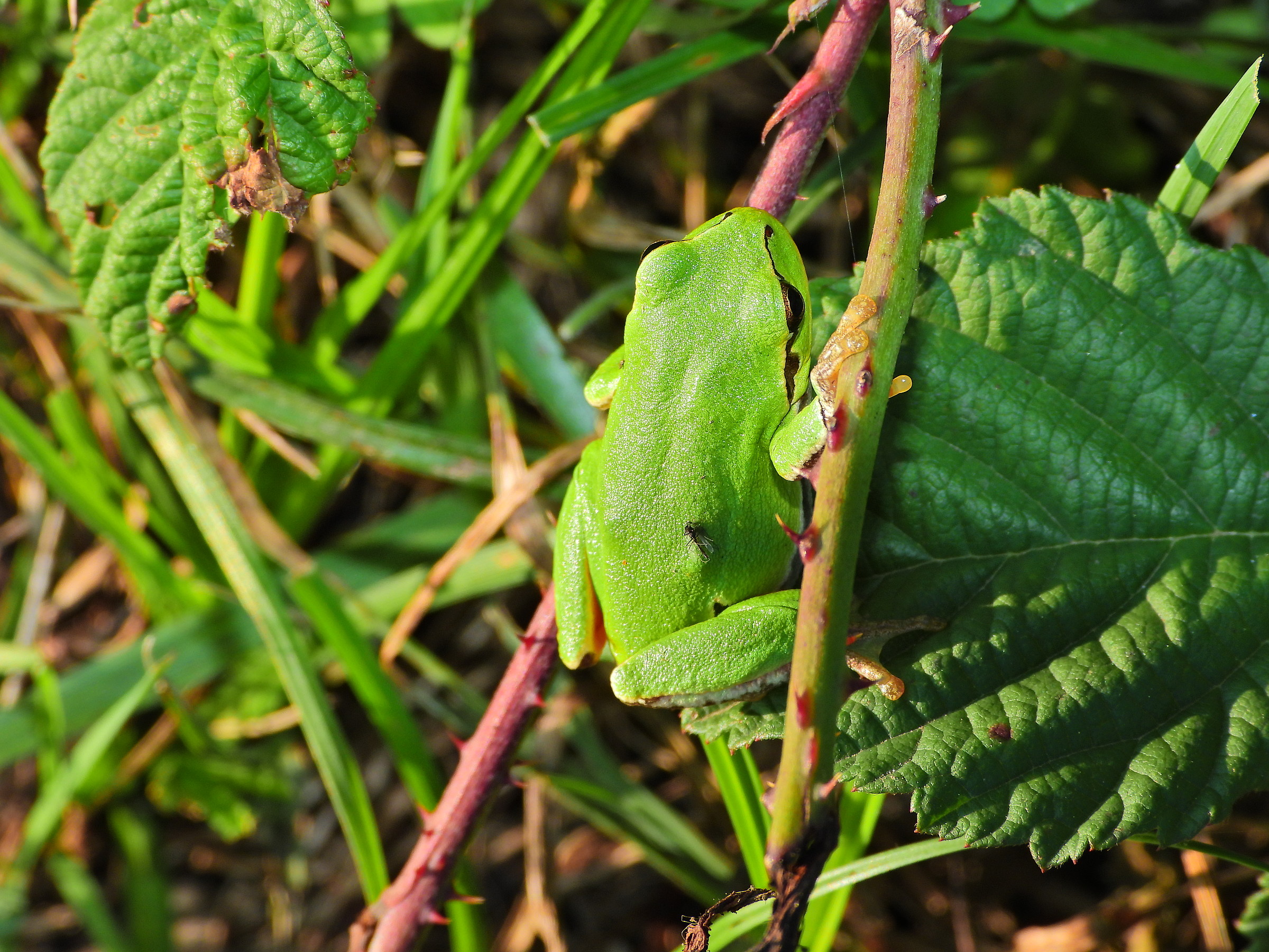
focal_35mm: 235
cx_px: 634
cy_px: 476
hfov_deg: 8.4
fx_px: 8615
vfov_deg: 6.3
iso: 100
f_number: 4.5
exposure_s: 1/320
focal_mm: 42.2
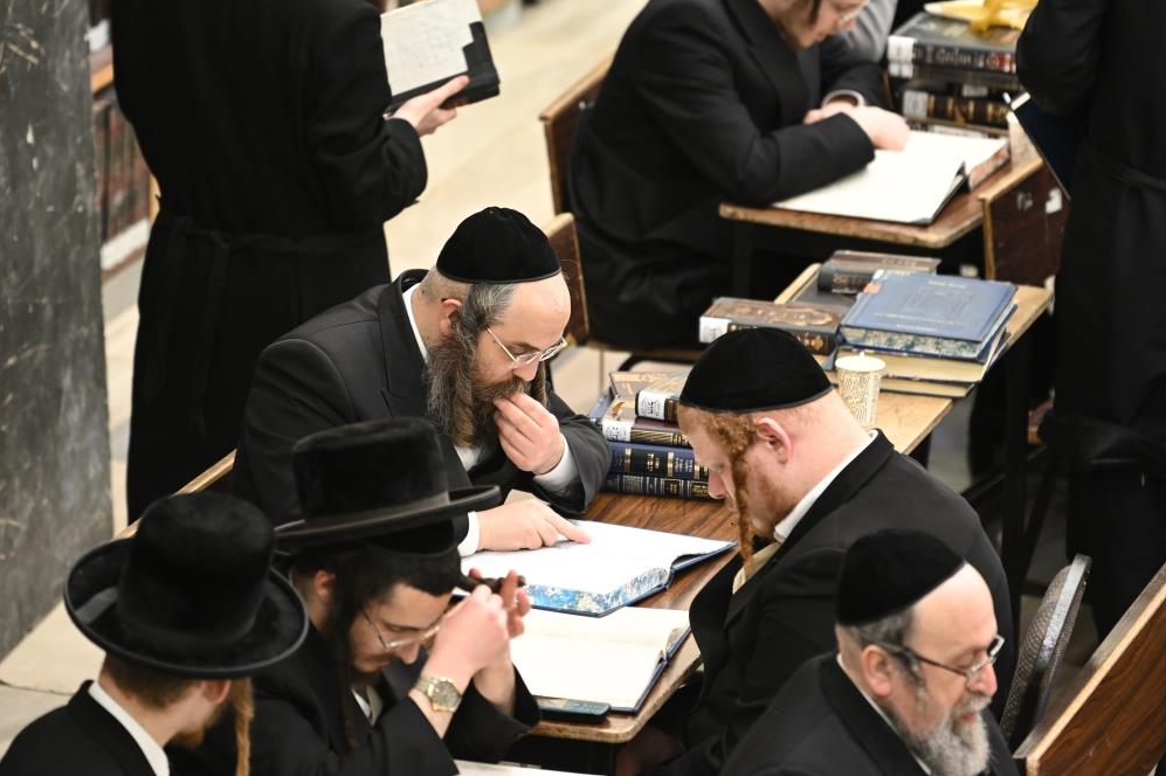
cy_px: 384
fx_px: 9972
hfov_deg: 6.7
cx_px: 588
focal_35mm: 308
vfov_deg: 4.5
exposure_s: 1/160
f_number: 2.8
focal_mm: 200
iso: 1250
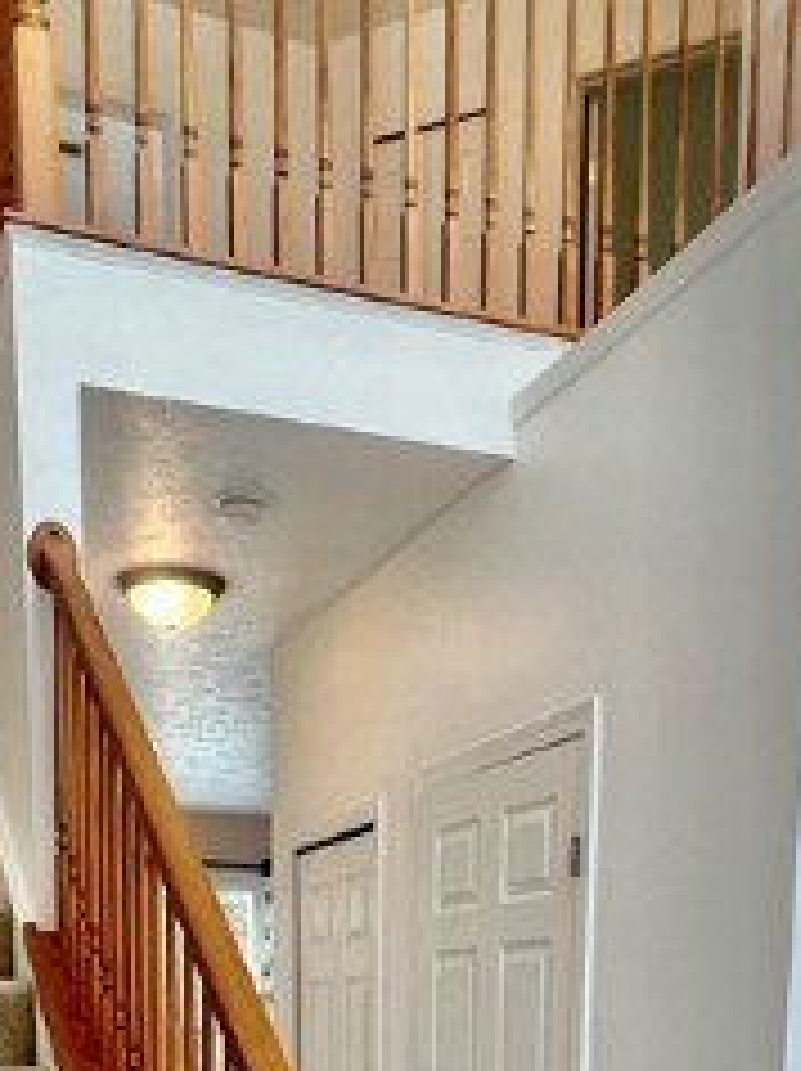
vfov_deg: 35.1
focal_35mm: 42
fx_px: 1298
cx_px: 328
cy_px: 1296
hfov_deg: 34.2
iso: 100
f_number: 1.8
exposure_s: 1/120
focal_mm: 1.57
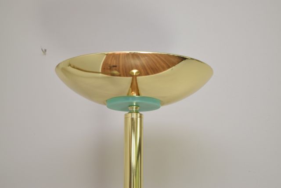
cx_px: 140
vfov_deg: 16.6
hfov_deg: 24.6
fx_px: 644
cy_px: 94
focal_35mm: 82
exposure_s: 1/125
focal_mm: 55
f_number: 5.6
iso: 800
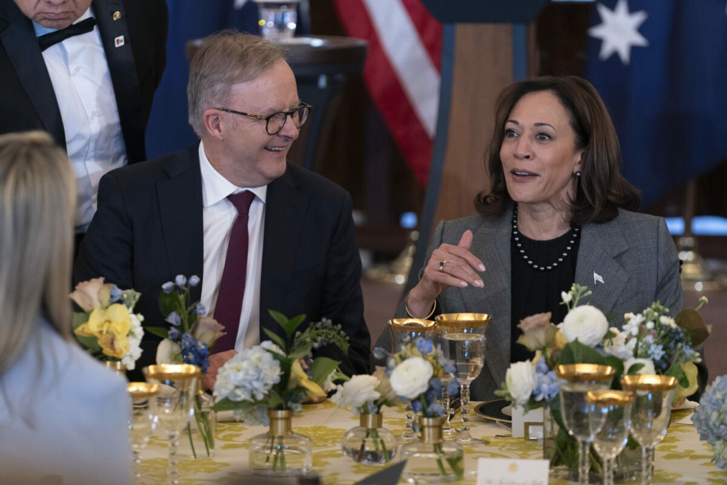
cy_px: 242
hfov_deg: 10.4
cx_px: 364
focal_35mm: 198
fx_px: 3998
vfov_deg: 6.9
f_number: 4
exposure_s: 1/320
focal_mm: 198
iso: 2000
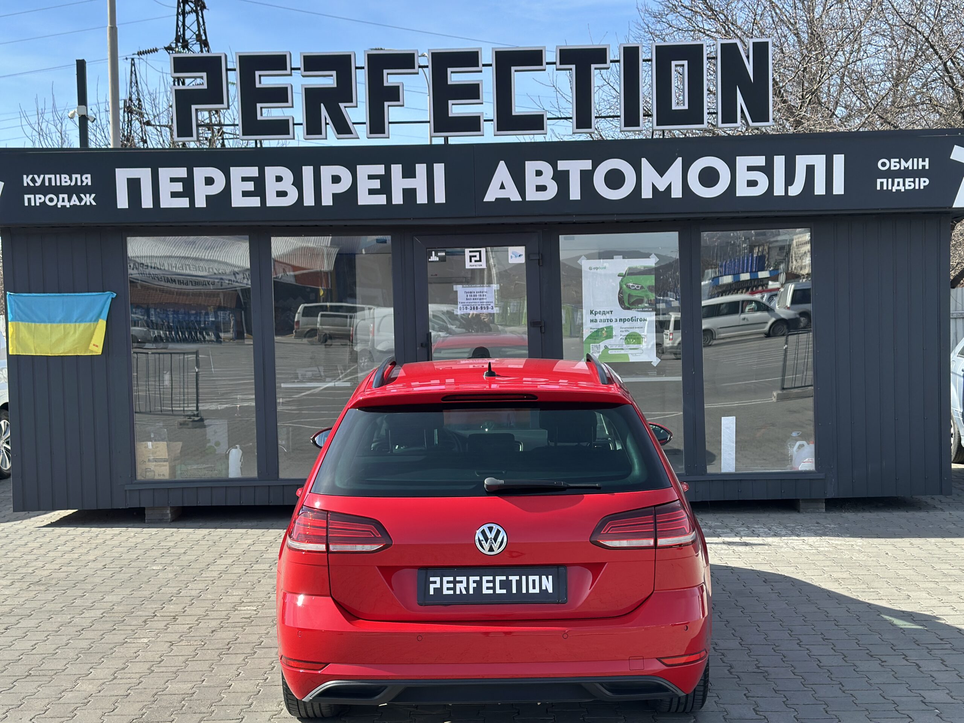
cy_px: 362
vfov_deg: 30.3
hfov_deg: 39.7
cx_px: 482
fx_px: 1337
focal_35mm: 48
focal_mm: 6.86
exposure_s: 1/1880
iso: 80
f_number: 1.78
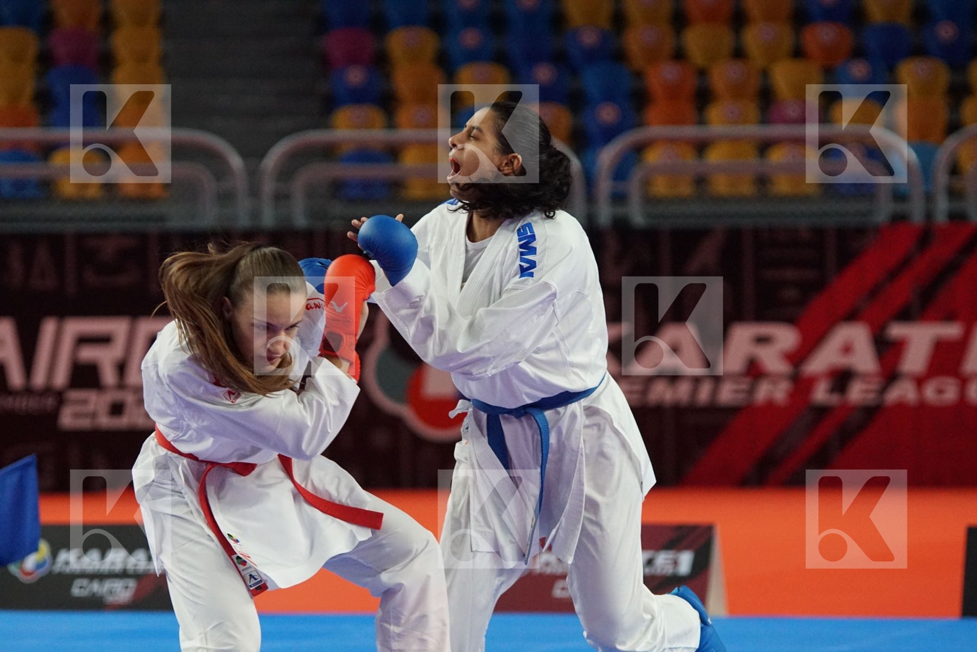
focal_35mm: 202
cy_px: 326
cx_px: 488
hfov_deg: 10.2
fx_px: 5495
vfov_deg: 6.8
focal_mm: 135
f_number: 2.8
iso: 3200
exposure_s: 1/2000
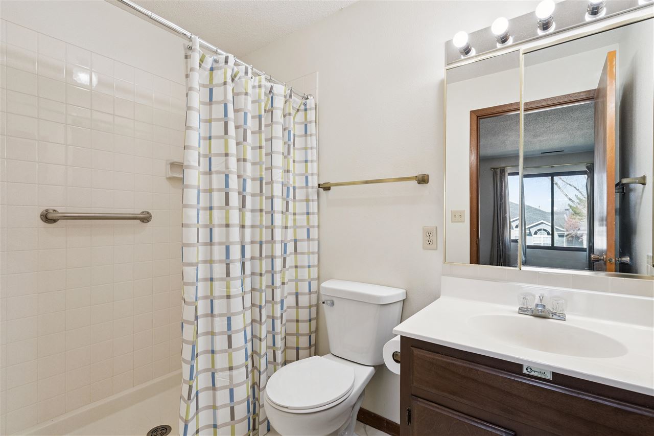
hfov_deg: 96.7
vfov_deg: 73.7
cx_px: 327
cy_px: 218
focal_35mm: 16
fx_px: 291
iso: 400
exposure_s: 1/40
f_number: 8
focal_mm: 16
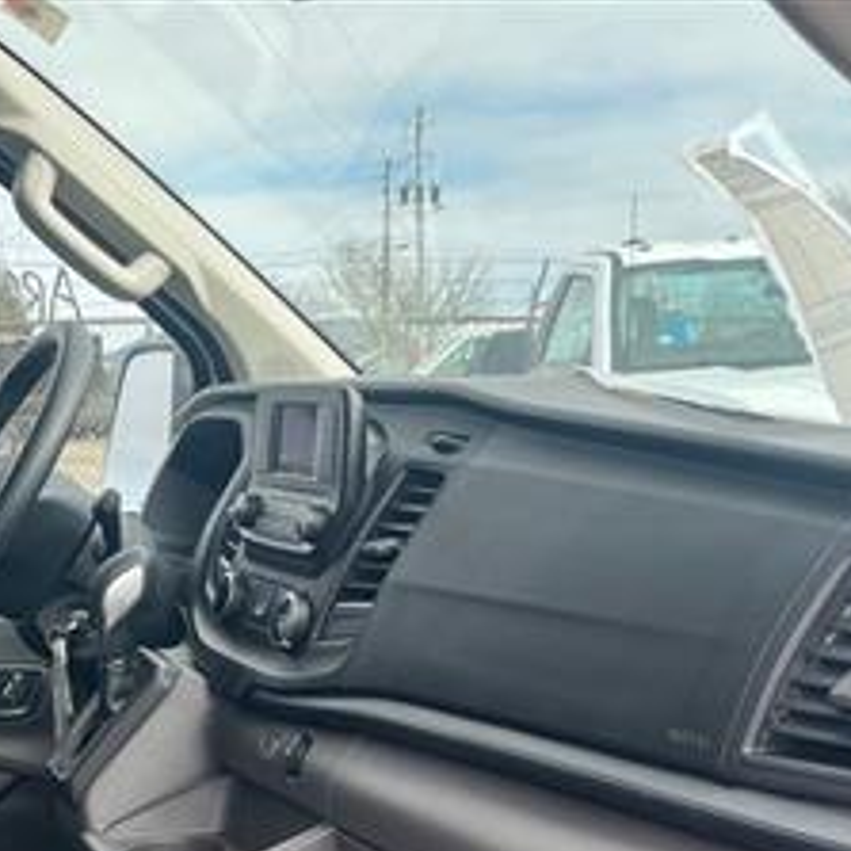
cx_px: 42
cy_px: 912
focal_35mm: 66
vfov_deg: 24.5
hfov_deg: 25.1
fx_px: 1836
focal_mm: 5.1
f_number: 1.6
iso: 50
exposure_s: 1/330
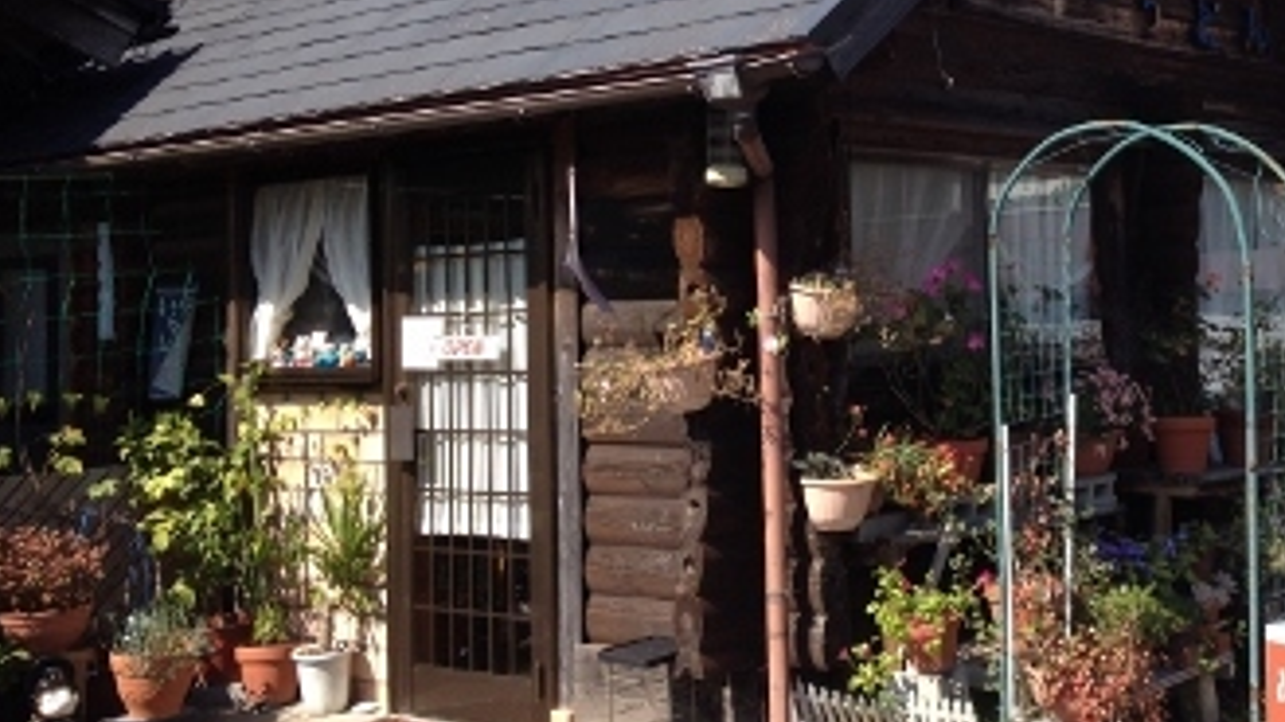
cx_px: 949
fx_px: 1976
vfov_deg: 20.6
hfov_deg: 35.3
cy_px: 232
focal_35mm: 58
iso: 50
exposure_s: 1/920
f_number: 2.4
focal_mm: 4.28
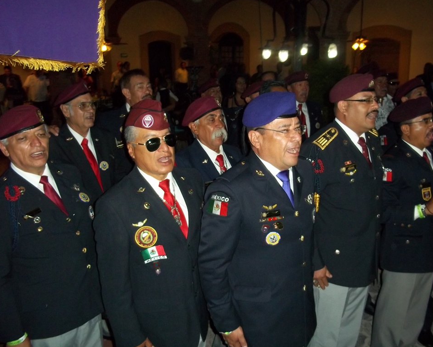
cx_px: 231
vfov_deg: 39.2
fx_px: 487
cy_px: 173
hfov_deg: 47.9
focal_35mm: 38
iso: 320
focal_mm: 6.5
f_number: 3.1
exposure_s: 1/30
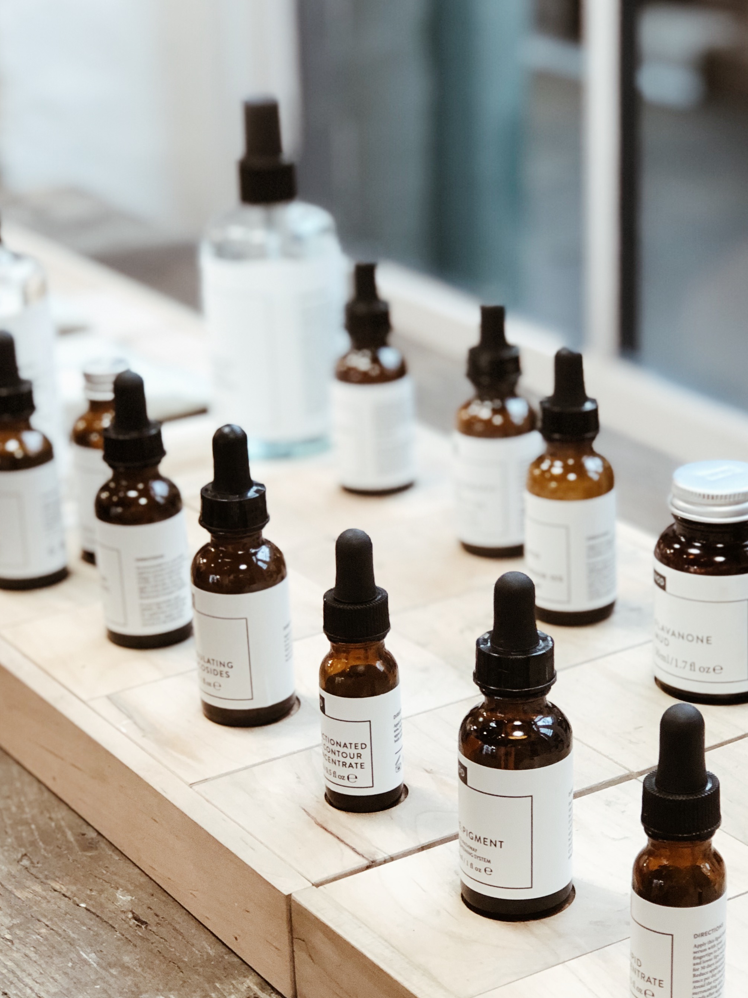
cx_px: 414
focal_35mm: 86
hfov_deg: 17.2
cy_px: 584
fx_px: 2478
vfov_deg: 22.7
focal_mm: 6.6
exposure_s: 1/33
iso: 80
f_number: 2.8
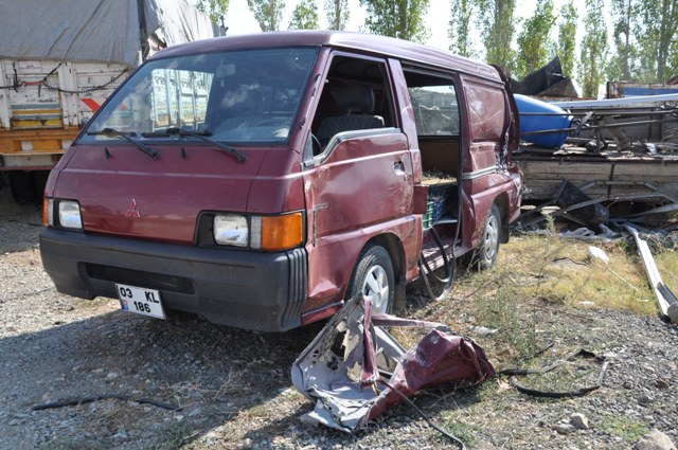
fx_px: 621
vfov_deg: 39.9
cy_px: 225
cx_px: 339
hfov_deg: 57.3
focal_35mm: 33
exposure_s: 1/320
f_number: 9
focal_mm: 22
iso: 320
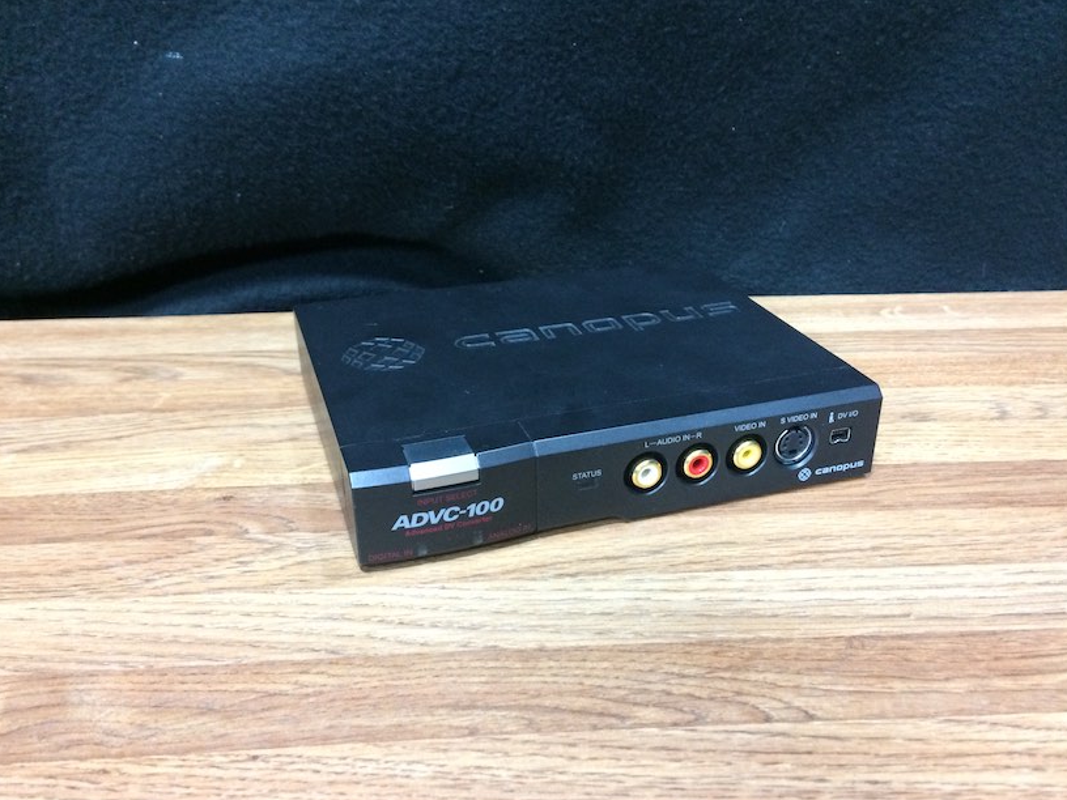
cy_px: 419
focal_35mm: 32
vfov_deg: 44.1
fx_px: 986
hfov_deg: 56.8
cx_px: 564
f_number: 2.2
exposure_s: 1/30
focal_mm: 4.15
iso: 250
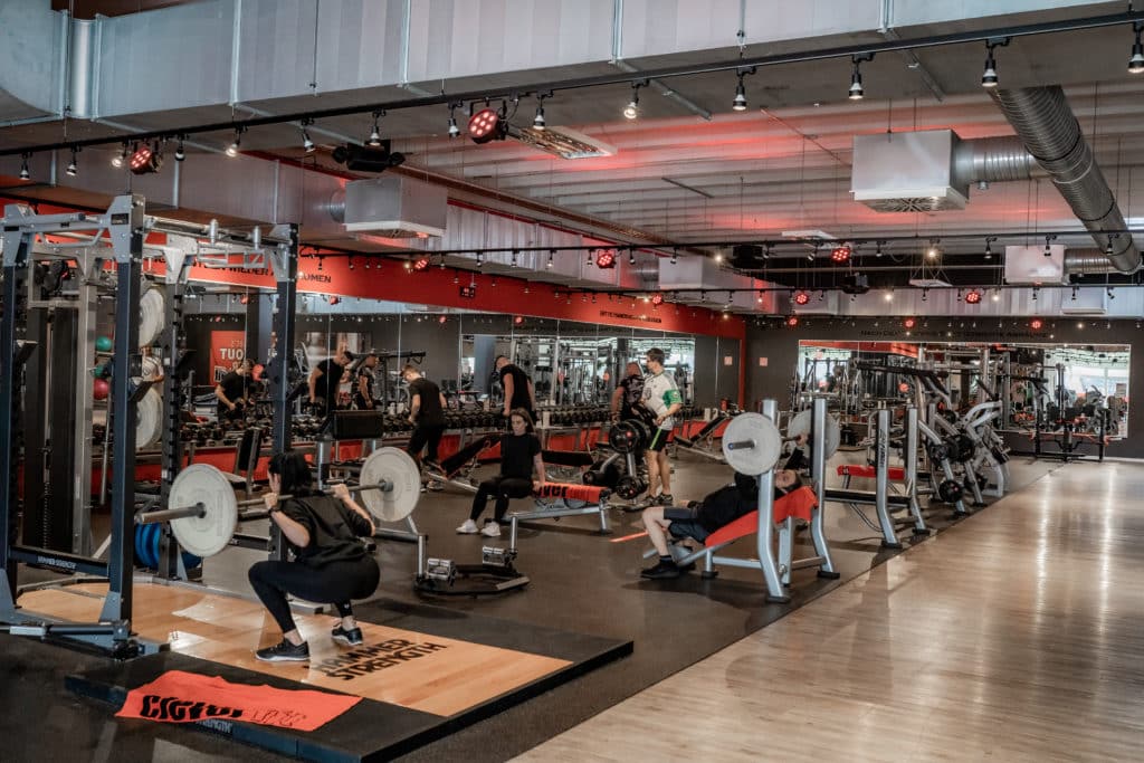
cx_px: 572
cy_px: 382
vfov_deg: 37.9
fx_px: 1112
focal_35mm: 35
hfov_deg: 54.4
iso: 2500
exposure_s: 1/250
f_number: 5
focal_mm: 35
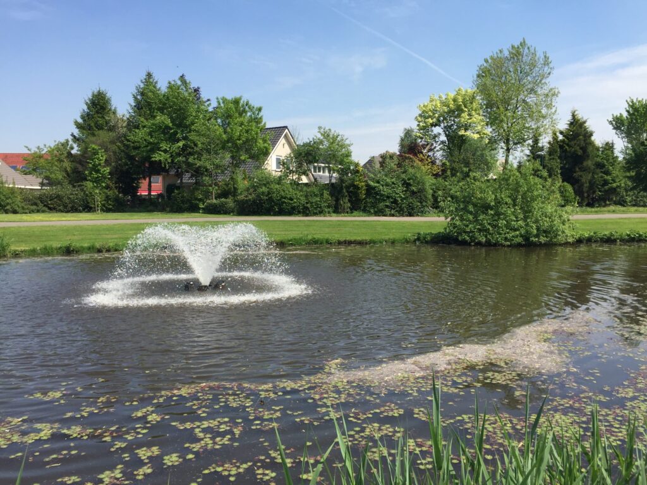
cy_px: 242
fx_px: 542
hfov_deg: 61.7
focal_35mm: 29
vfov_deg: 48.2
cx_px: 324
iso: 32
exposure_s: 1/1647
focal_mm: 4.15
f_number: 2.2
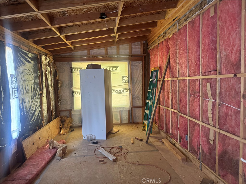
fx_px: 171
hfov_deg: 71.6
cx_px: 123
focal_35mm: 24
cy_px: 92
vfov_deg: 56.8
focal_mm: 6.76
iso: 500
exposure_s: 1/60
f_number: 1.78
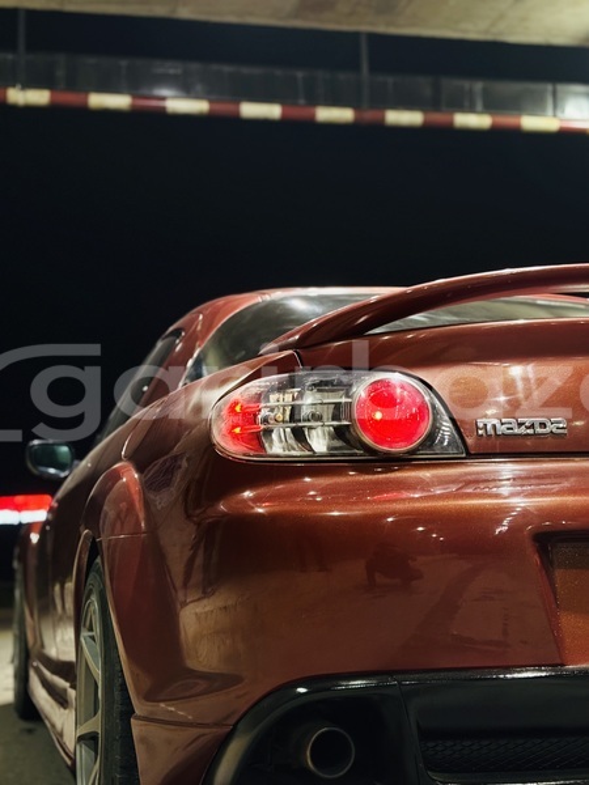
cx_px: 294
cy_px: 392
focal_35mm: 52
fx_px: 1180
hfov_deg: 28.0
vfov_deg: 36.8
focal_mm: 5.96
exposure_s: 1/33
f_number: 1.6
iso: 160
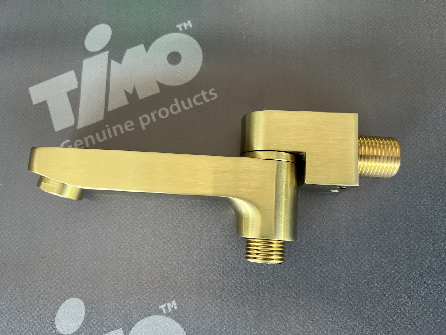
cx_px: 223
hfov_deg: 67.3
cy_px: 168
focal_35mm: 26
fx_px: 335
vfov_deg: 53.1
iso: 125
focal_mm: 5.7
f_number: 1.5
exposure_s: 1/121
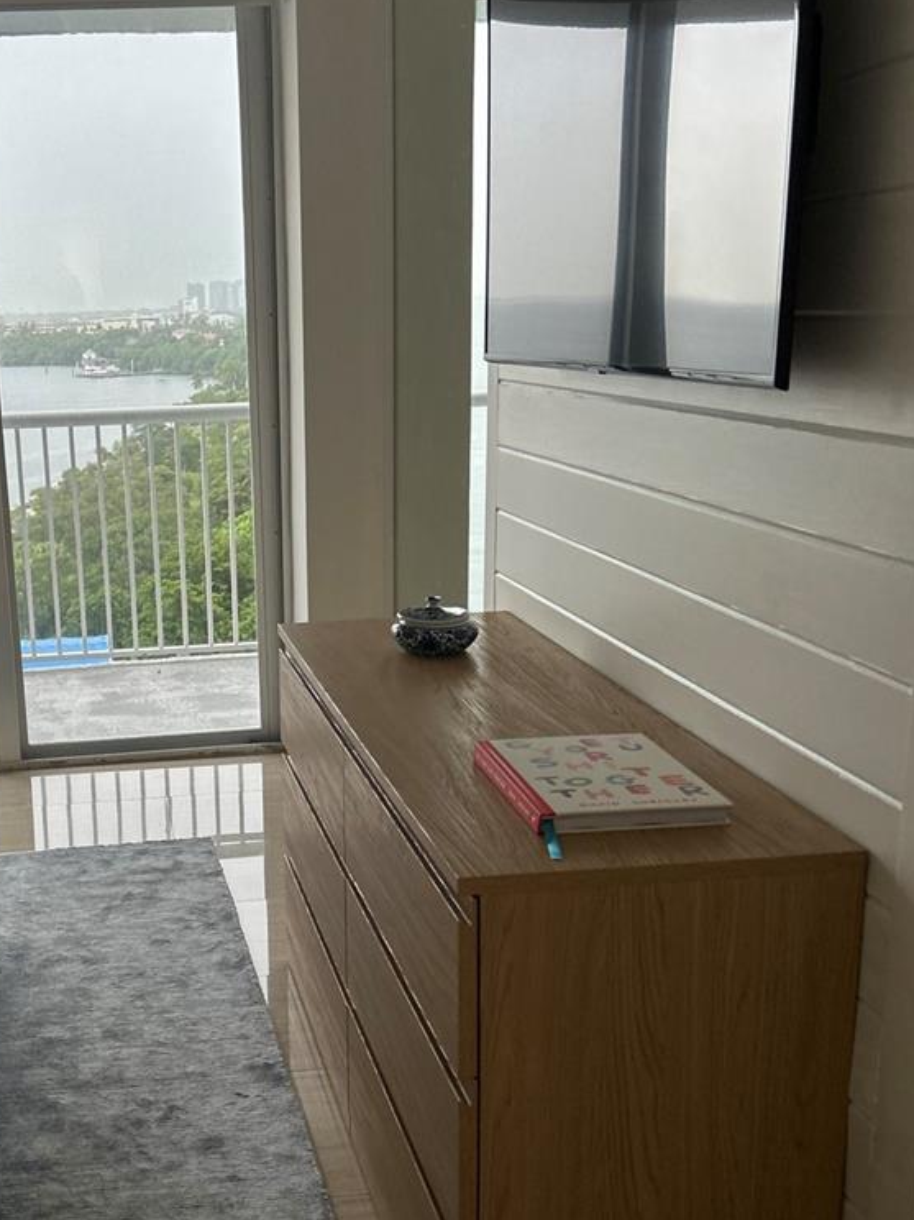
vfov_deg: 44.8
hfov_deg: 33.6
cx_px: 215
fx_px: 1479
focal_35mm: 42
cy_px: 660
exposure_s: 1/60
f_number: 1.5
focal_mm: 5.7
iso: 125
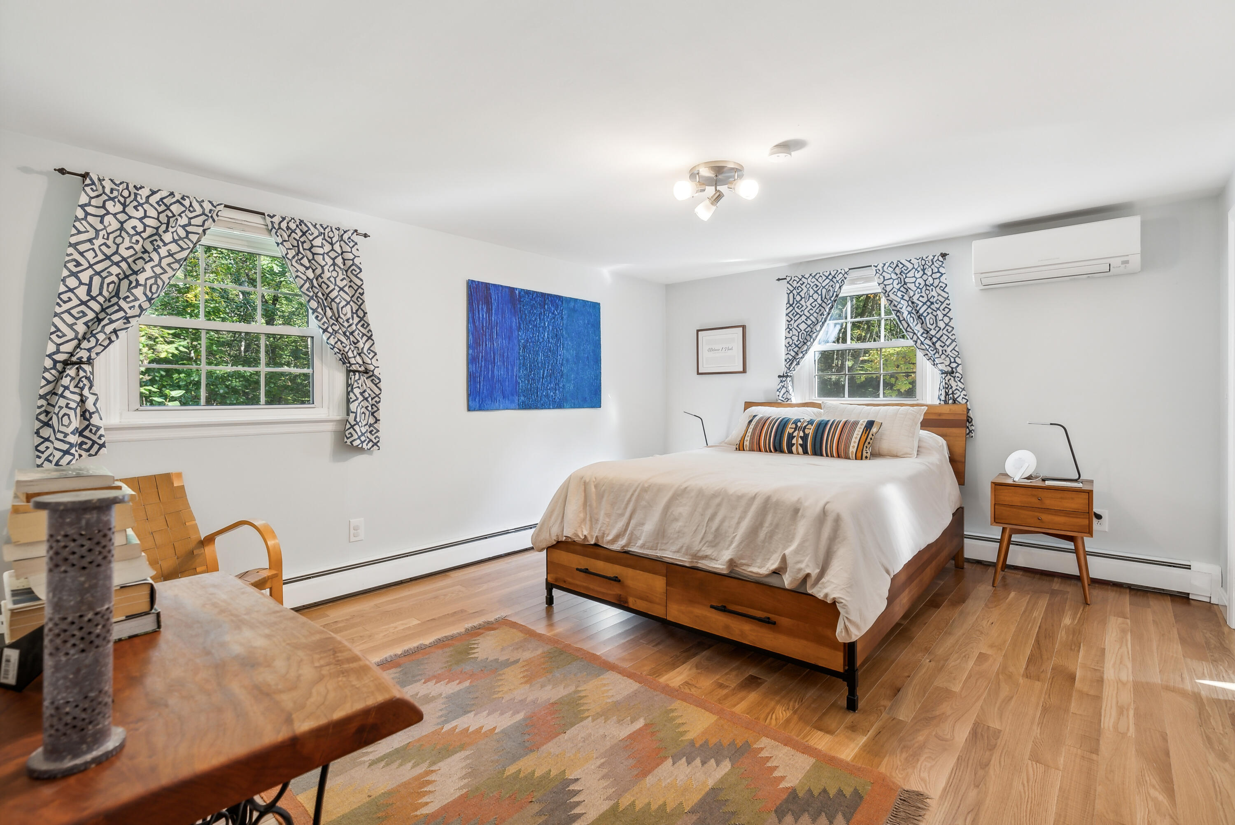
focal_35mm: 16
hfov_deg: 96.7
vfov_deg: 73.8
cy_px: 412
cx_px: 618
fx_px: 549
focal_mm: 16
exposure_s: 1/6
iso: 320
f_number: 7.1
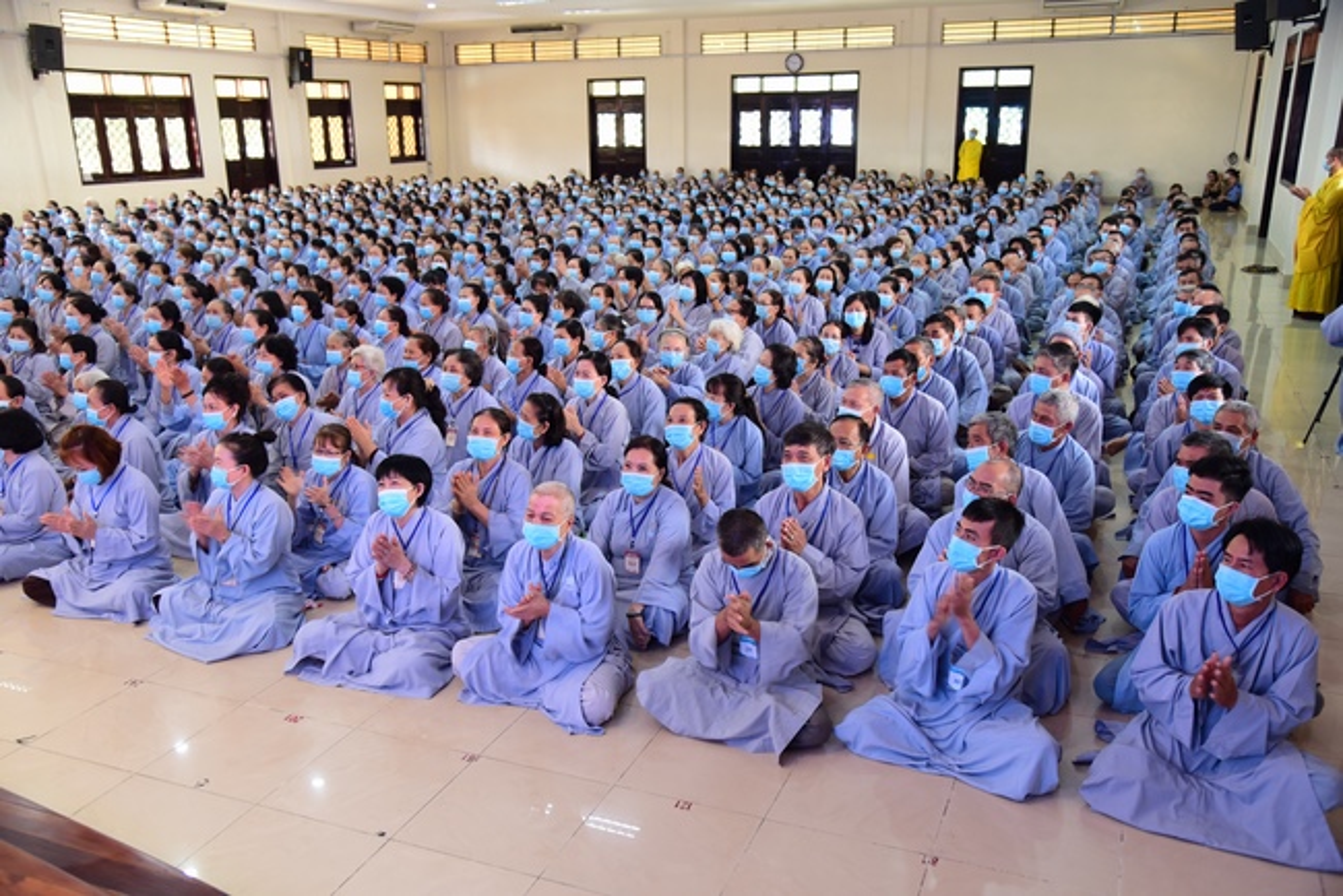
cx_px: 672
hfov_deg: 60.3
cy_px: 448
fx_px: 1157
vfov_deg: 42.4
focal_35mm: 31
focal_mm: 31
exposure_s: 1/30
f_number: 4
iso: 800
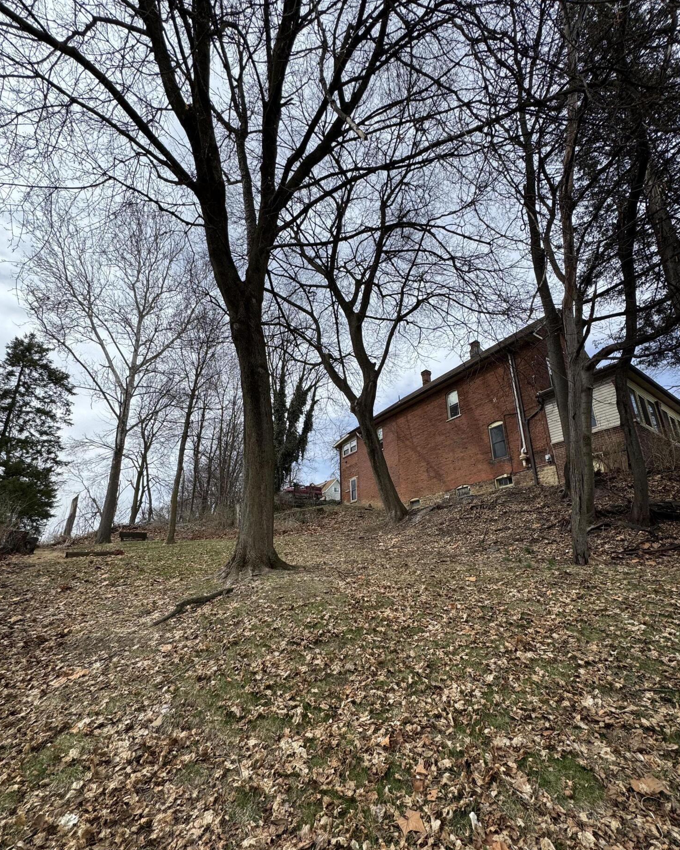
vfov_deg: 96.5
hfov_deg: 84.0
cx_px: 340
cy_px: 463
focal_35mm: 15
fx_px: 377
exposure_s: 1/1217
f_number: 2.2
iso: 50
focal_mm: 2.22
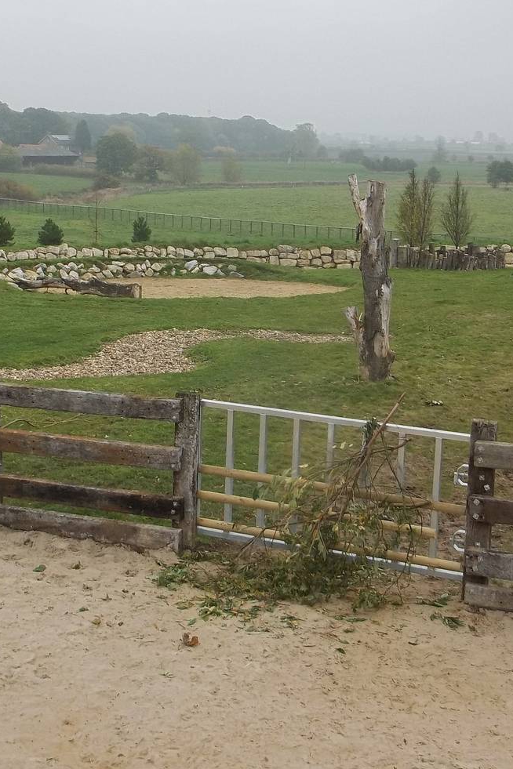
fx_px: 1197
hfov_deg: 24.2
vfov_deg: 35.5
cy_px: 313
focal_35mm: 56
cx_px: 221
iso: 80
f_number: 3.3
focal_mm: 5.9
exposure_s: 1/160
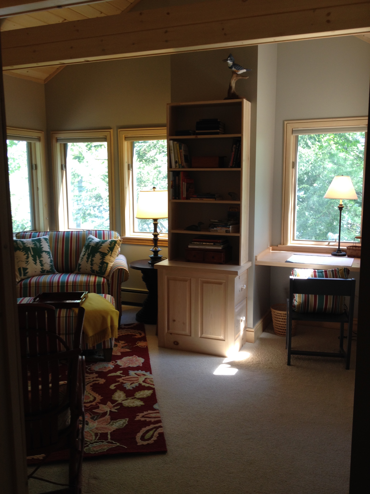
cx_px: 185
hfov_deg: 40.7
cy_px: 247
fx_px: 499
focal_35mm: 35
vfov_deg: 52.6
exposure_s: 1/24
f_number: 2.4
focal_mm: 4.28
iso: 50
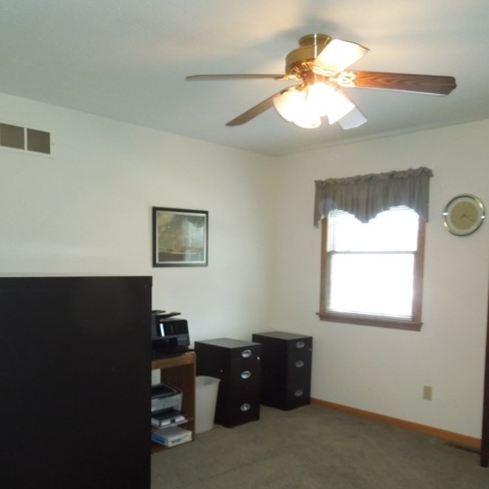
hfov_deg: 52.5
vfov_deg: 52.0
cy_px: 306
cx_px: 245
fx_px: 495
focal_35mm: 31
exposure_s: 1/40
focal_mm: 4.5
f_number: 3.3
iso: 360
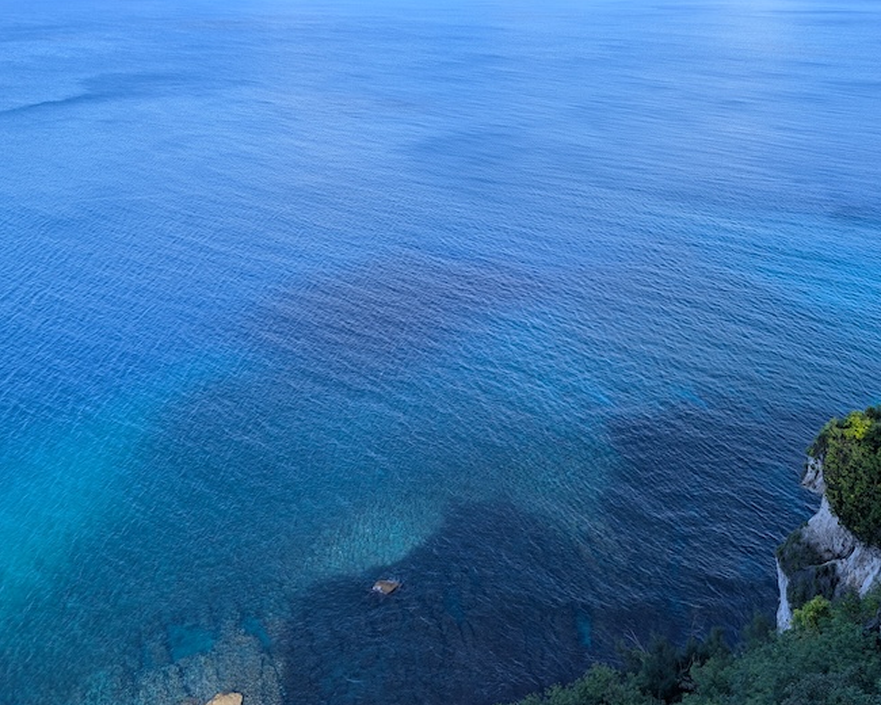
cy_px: 347
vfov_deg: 54.9
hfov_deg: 65.9
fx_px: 678
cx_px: 480
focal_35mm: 26
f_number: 1.68
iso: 18
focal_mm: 6.9
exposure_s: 1/325
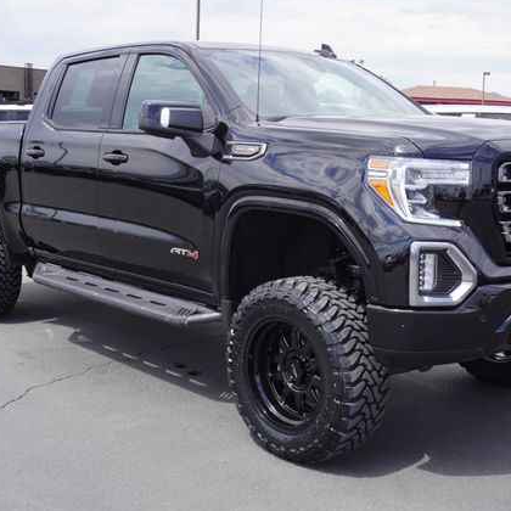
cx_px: 277
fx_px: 812
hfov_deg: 34.9
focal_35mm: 49
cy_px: 253
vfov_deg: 34.9
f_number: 7.1
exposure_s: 1/160
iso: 100
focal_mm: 25
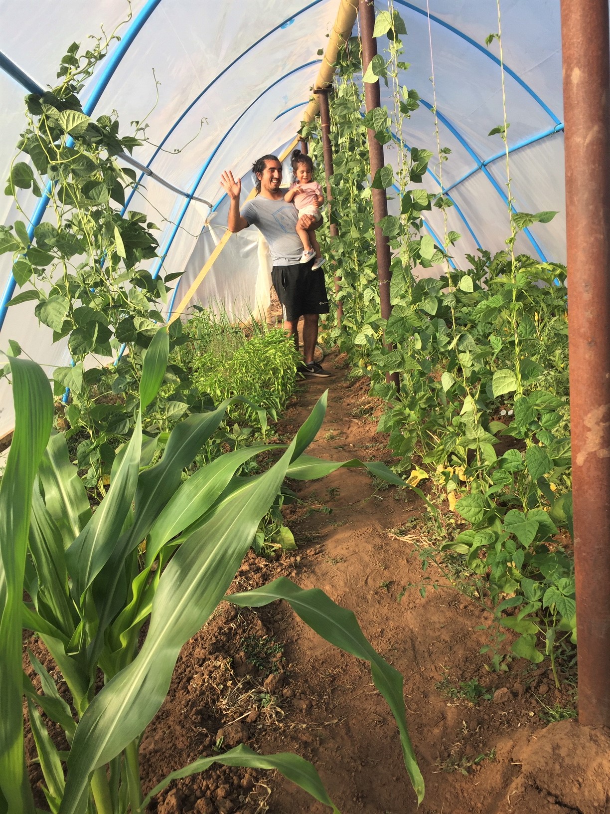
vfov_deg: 61.7
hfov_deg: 48.2
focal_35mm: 29
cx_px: 305
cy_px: 407
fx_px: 681
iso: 32
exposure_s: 1/1099
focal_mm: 4.15
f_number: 2.2
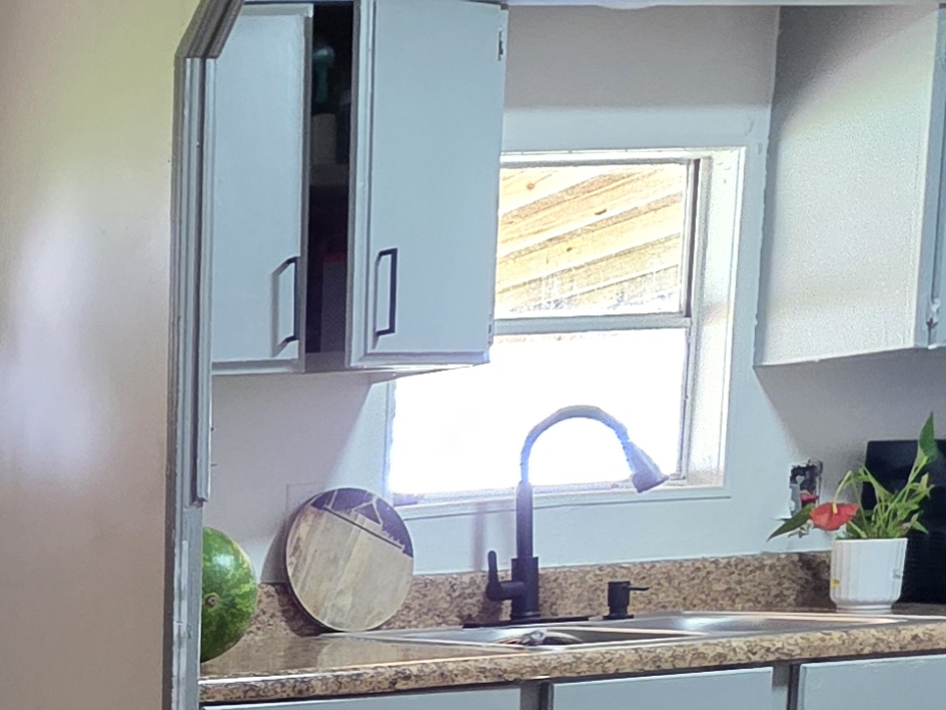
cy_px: 771
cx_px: -554
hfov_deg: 24.7
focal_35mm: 55
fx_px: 1503
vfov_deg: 24.8
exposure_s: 1/60
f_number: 1.9
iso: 400
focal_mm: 2.2
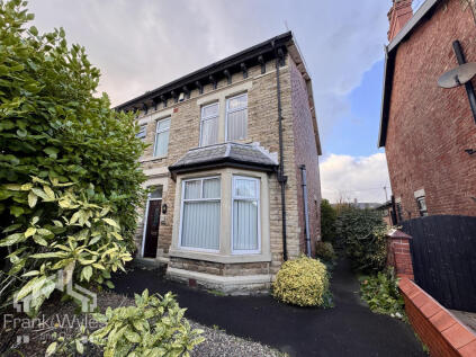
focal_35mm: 14
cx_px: 238
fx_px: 192
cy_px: 178
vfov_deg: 85.6
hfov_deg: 102.1
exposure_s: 1/167
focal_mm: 2.22
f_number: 2.2
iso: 40
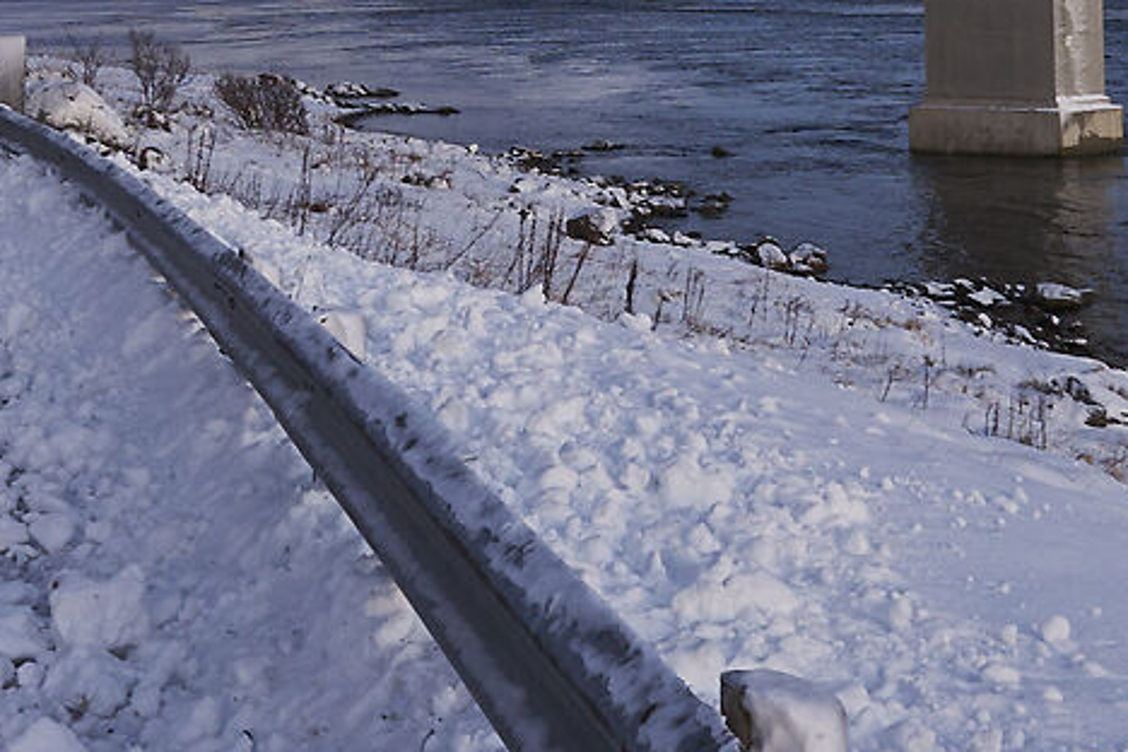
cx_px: 677
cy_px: -268
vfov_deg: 16.6
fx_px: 2412
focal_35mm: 77
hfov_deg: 26.3
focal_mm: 15
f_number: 5.6
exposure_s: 1/40
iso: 200
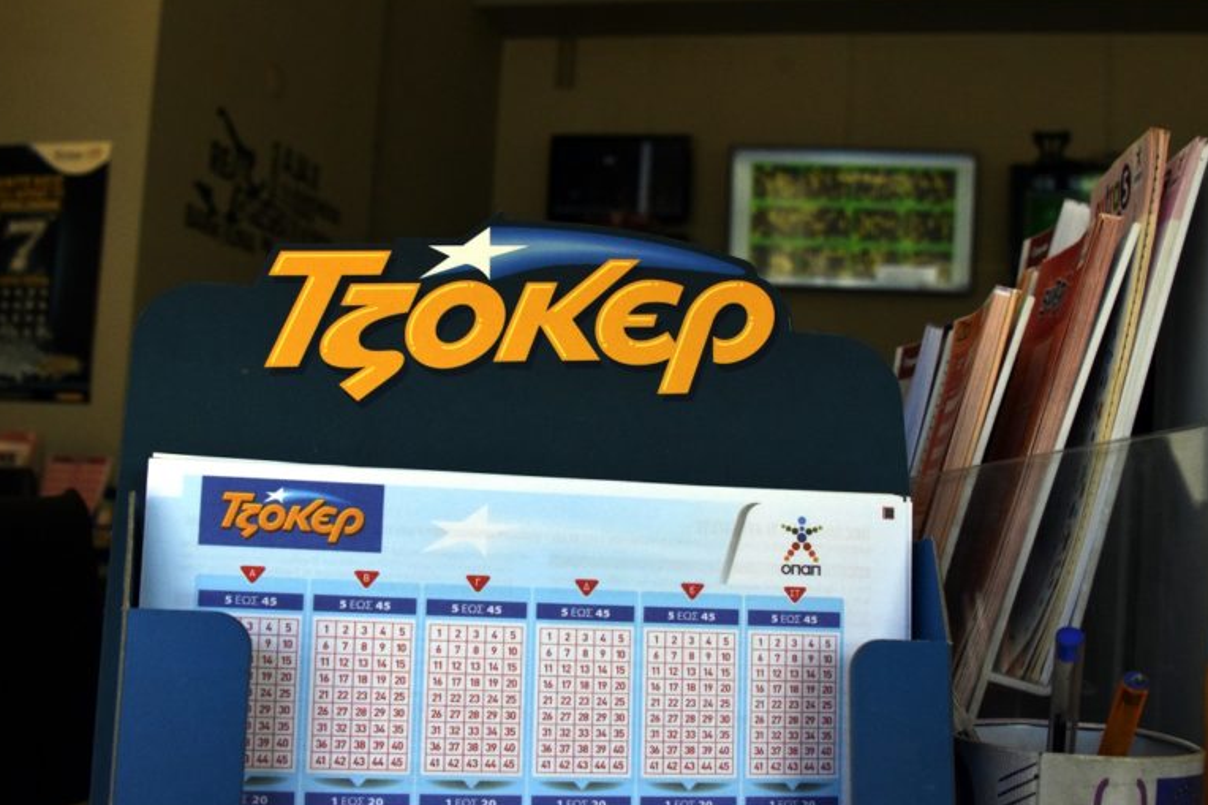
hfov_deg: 44.5
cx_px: 593
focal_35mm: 44
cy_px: 406
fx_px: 1476
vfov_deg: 30.5
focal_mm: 28
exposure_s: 1/400
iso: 5000
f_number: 10
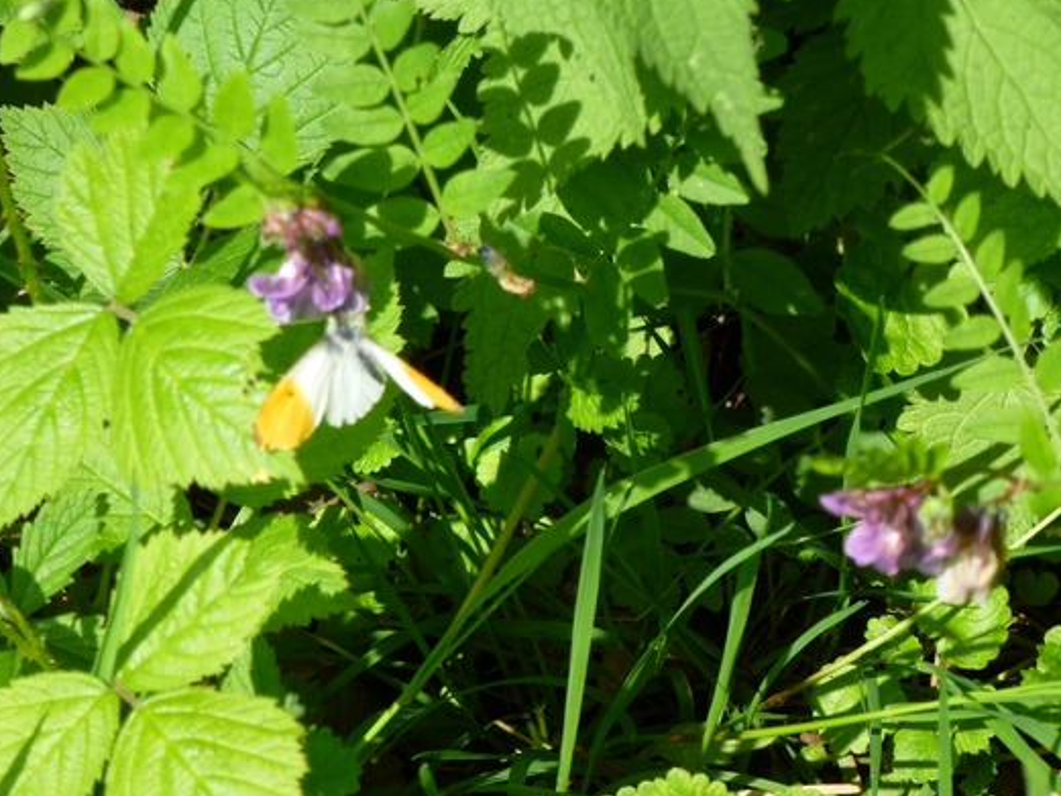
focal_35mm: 227
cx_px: 466
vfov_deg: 6.5
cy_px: 346
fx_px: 6959
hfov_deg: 8.7
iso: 100
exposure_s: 1/250
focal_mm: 35.2
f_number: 5.5
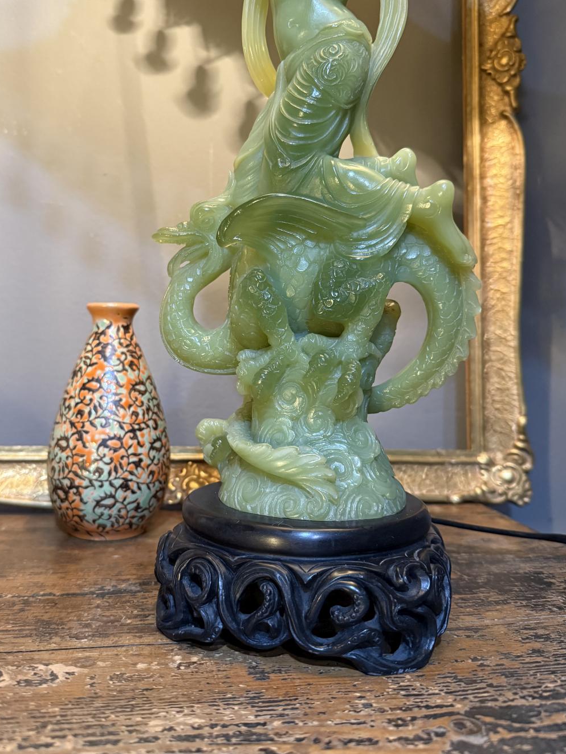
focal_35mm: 29
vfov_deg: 61.6
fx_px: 632
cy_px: 346
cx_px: 246
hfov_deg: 48.1
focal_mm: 6.76
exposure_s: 1/50
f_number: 1.78
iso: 500
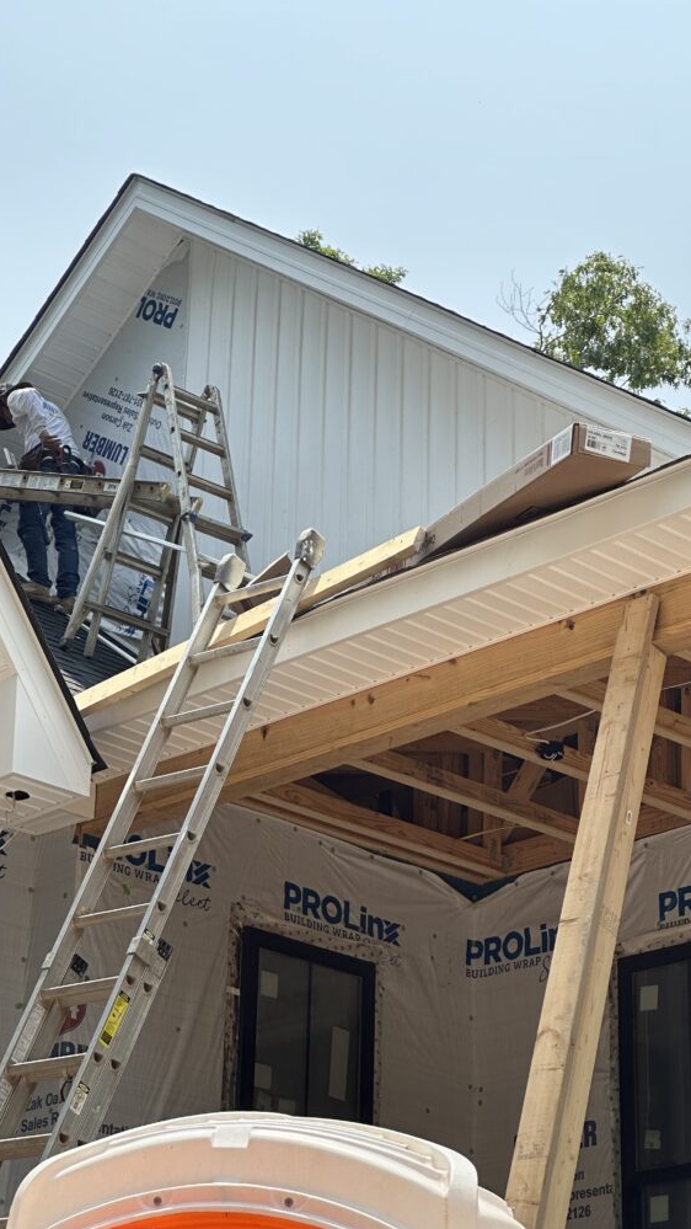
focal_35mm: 86
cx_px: 359
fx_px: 2801
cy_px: 611
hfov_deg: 14.1
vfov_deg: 24.7
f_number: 2.8
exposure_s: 1/637
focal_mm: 9
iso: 32
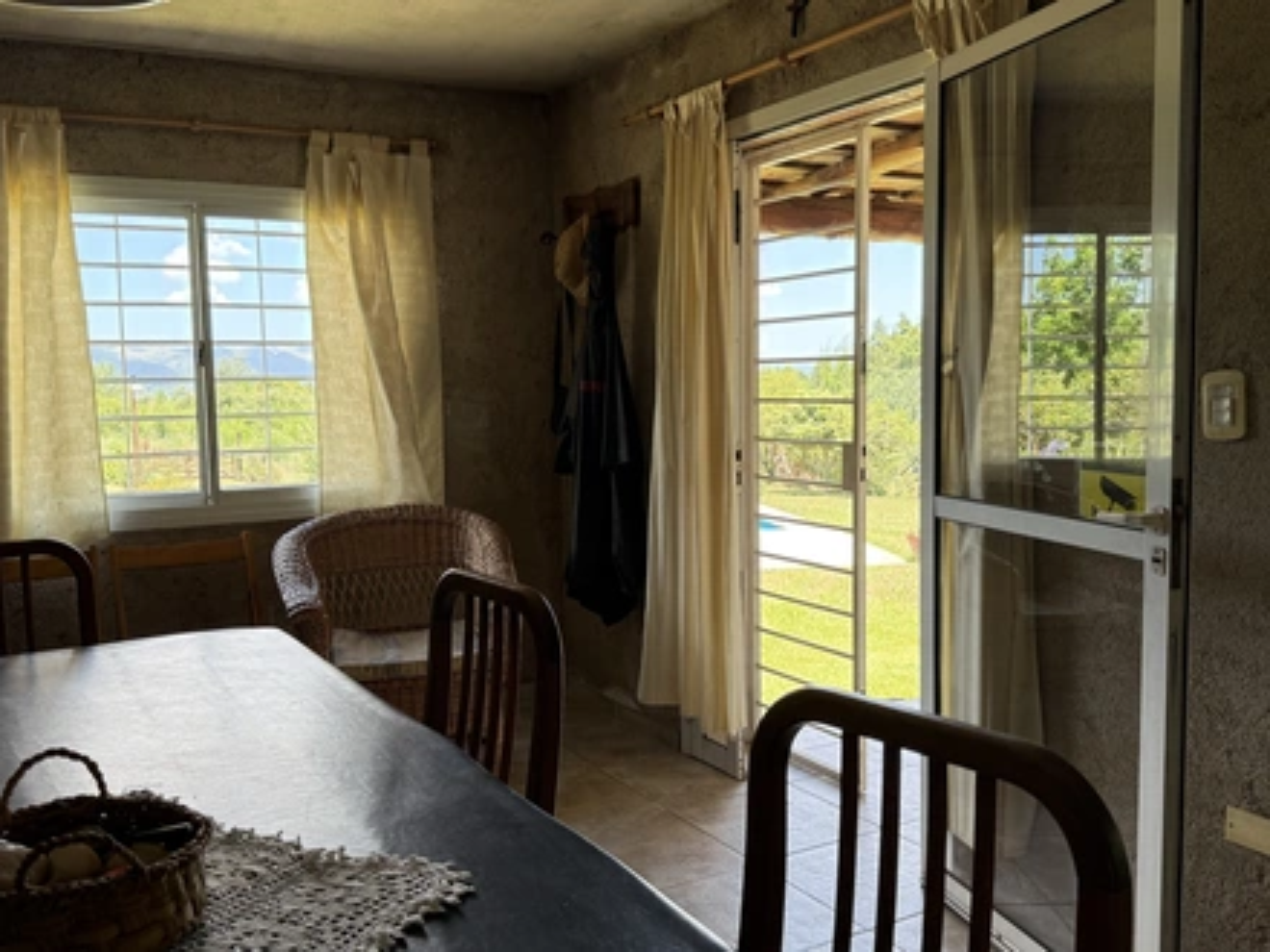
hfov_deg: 71.6
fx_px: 881
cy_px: 476
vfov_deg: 56.8
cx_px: 635
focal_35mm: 24
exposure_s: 1/290
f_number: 1.78
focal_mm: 6.76
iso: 100
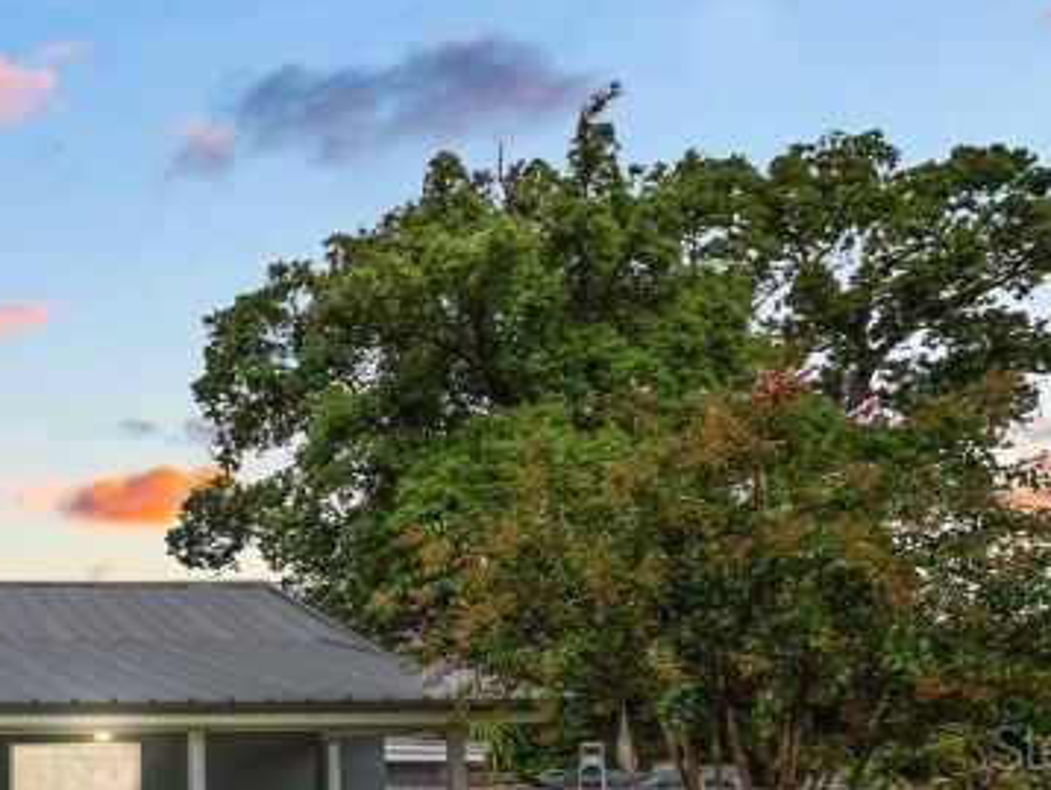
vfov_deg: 33.6
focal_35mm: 40
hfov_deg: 35.7
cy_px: 746
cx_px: -235
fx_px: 1215
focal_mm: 7
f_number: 11
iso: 250
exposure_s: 1/250
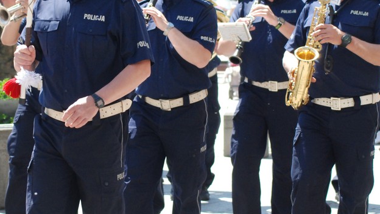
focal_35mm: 174
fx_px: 1753
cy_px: 45
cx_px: 139
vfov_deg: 7.0
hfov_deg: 12.4
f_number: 7.1
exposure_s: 1/800
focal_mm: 70
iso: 800
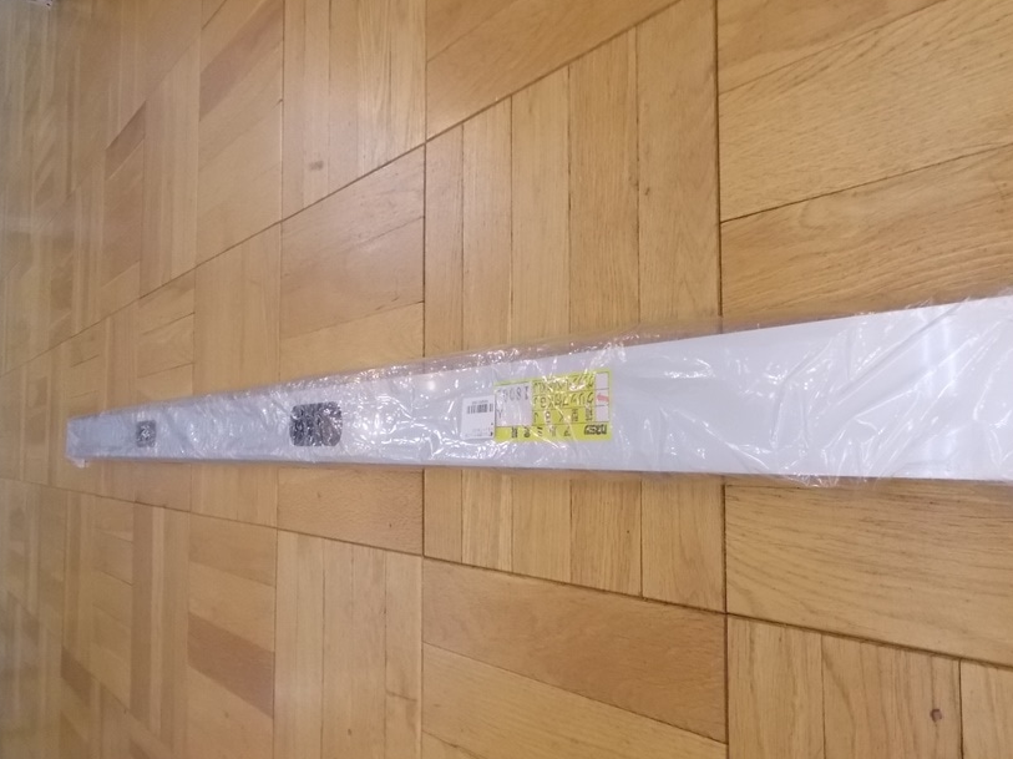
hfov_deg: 56.5
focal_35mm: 32
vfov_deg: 44.1
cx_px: 594
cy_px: 399
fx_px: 936
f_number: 3.2
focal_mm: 4.6
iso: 360
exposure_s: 1/250
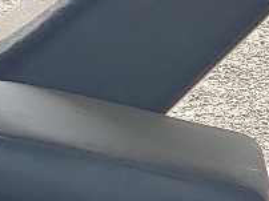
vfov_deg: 7.2
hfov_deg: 9.5
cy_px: 117
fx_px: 1599
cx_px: 300
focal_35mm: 206
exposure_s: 1/667
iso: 50
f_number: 1.5
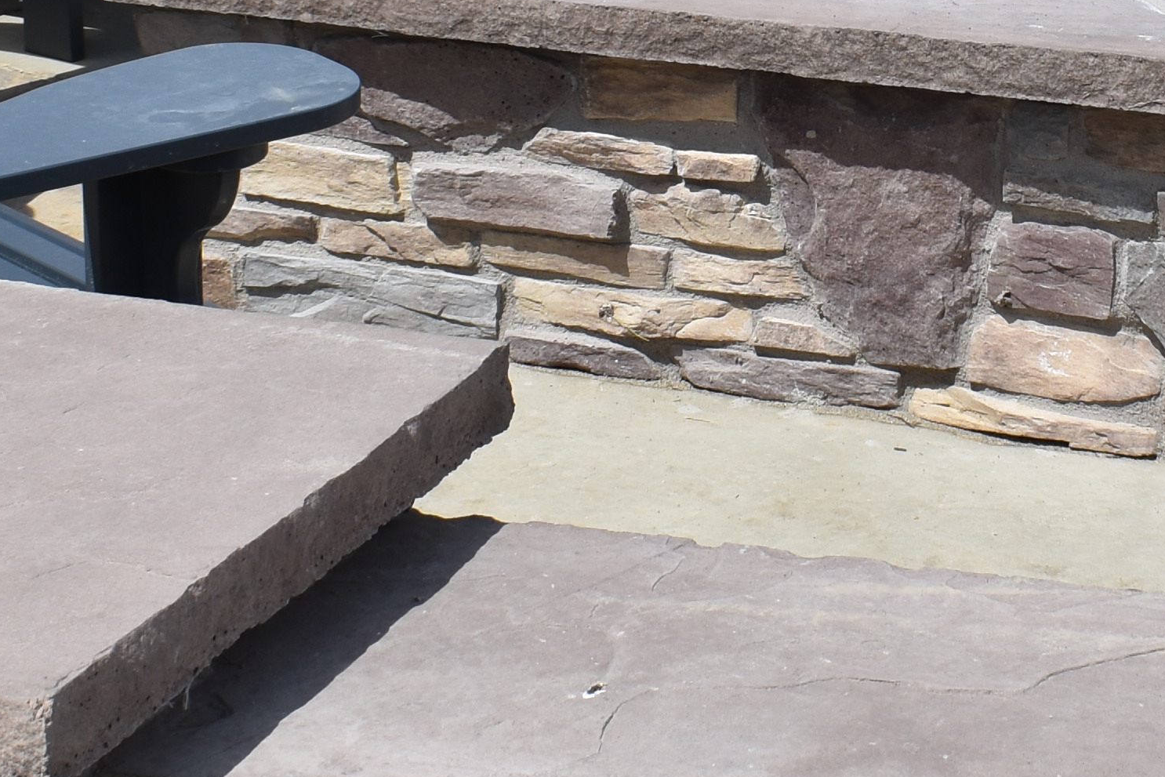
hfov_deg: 18.5
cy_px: 16
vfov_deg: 12.4
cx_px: 980
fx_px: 3527
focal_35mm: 109
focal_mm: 18
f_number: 8
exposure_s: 1/320
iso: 100
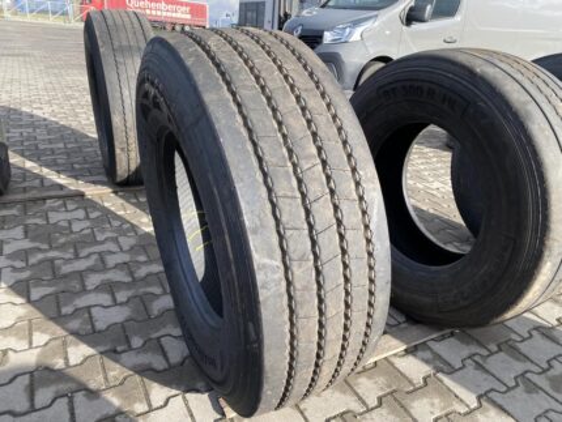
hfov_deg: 67.3
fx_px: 422
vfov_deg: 53.1
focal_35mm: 26
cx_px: 281
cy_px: 211
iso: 32
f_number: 1.8
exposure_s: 1/630
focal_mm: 4.25
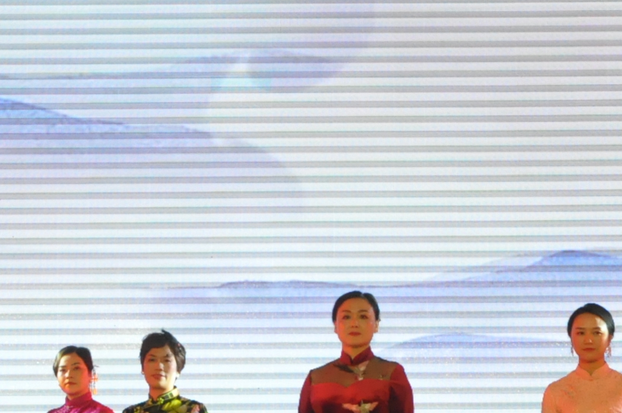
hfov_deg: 11.9
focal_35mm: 172
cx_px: 174
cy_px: 267
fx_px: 2969
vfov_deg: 8.0
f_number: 7.1
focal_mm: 30
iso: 1600
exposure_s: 1/200
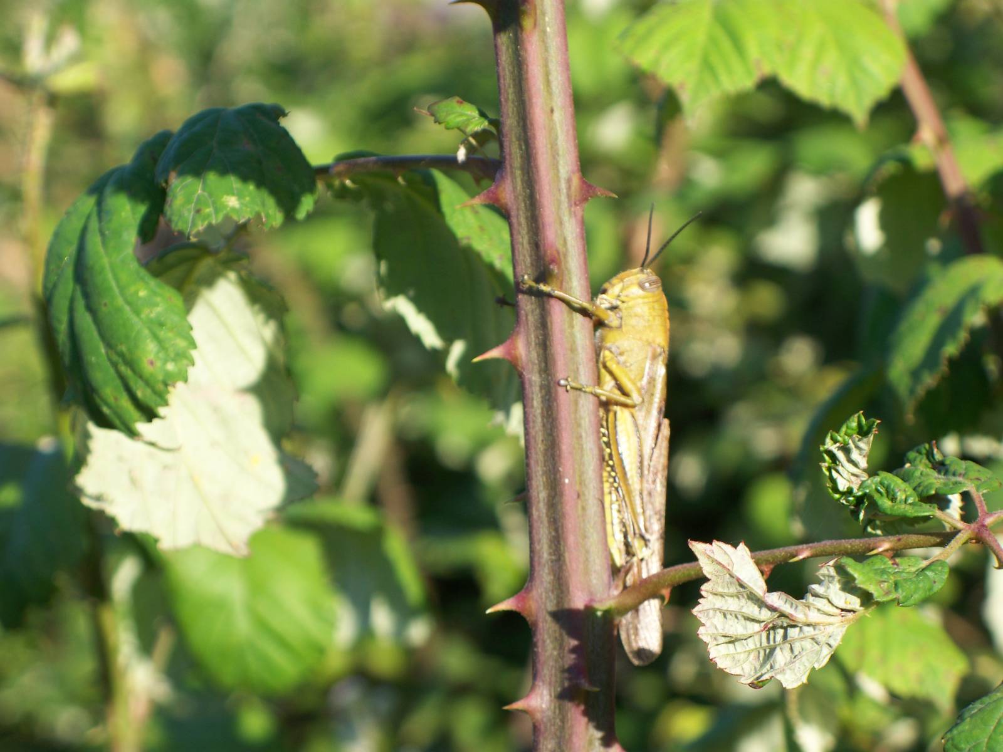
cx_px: 502
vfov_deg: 10.8
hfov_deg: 14.4
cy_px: 376
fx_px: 3970
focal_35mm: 137
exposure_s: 1/200
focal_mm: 28.83
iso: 64
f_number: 4.4
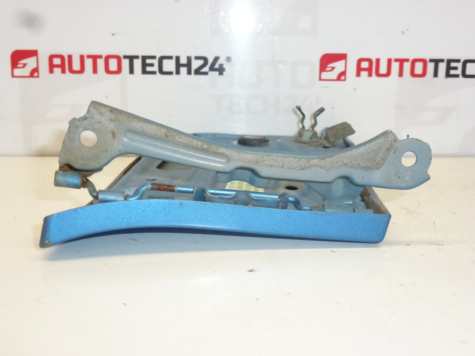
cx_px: 238
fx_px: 563
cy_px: 178
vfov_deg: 35.1
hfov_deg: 45.8
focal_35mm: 41
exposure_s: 1/250
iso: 400
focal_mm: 7.4
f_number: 3.9
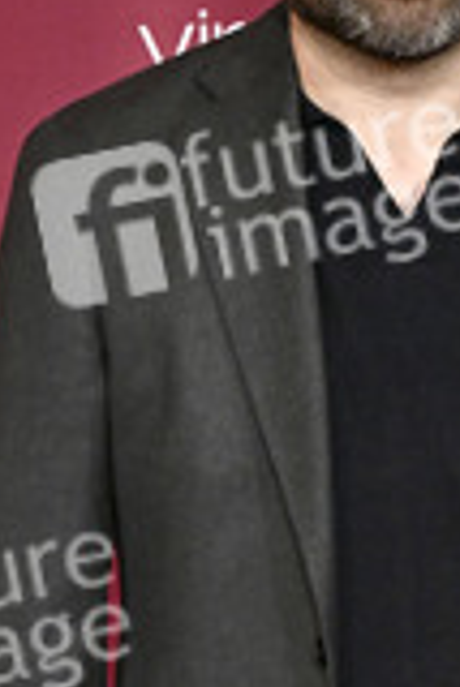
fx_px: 2716
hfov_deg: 9.7
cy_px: 421
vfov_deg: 14.4
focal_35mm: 142
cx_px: 378
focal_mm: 57
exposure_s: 1/320
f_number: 5.6
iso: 3200
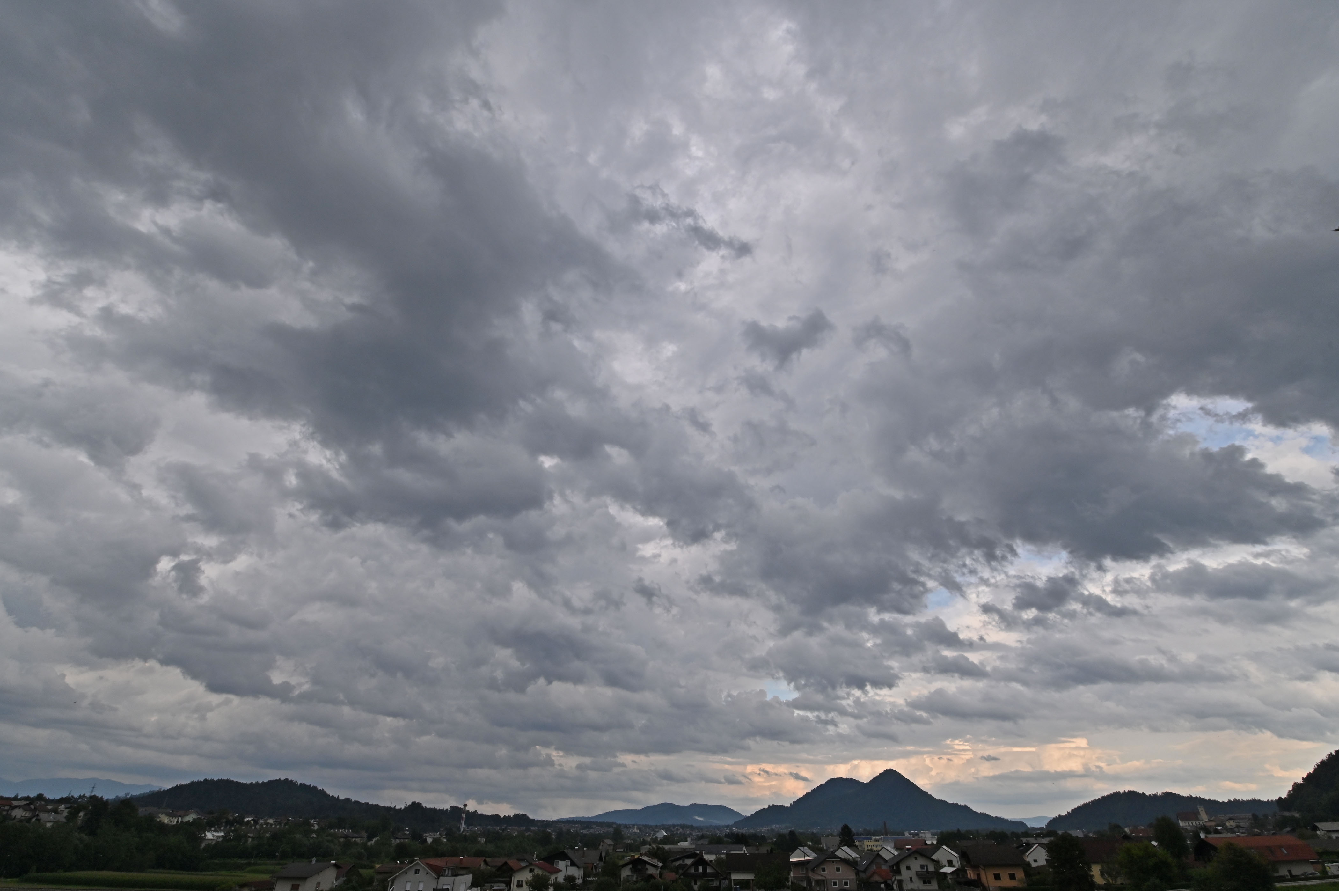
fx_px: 558
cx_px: 670
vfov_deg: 77.2
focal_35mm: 15
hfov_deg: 100.4
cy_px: 446
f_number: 13
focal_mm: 15
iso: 500
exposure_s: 1/250
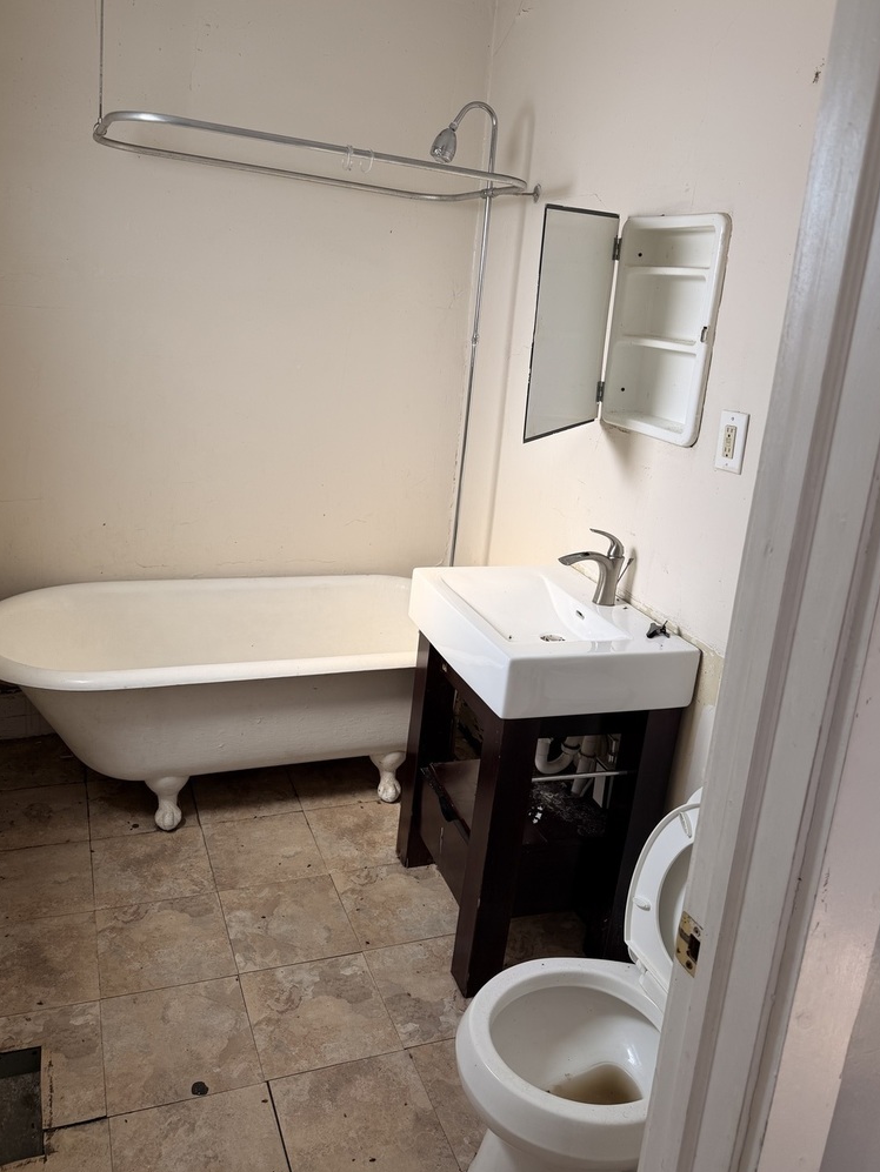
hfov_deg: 53.0
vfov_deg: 67.2
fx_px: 881
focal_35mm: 26
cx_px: 414
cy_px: 541
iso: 50
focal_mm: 6.76
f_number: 1.78
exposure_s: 1/136
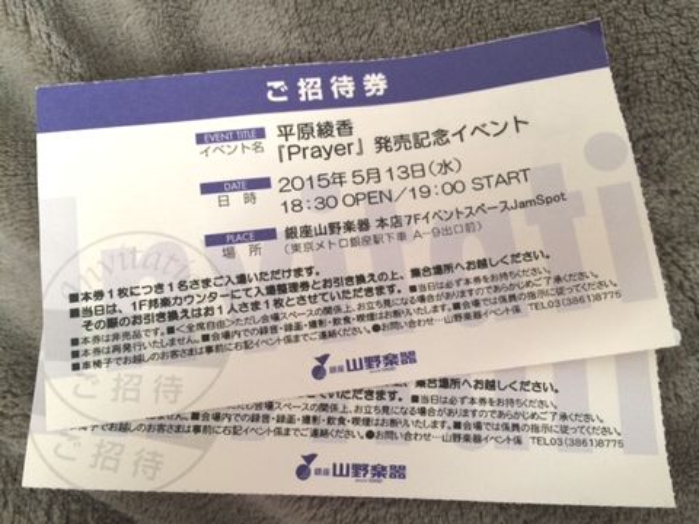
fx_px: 586
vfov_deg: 48.2
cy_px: 262
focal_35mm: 29
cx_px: 350
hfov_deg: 61.7
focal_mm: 4.15
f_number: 2.2
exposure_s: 1/30
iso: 125
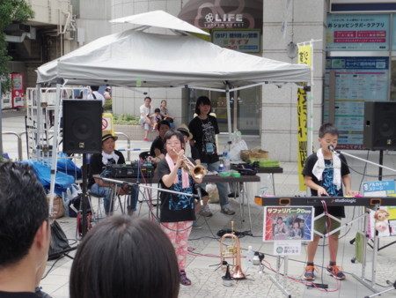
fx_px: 687
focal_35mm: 60
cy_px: 149
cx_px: 198
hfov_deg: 32.2
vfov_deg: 24.4
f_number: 4
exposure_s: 1/125
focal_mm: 13.1
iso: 200
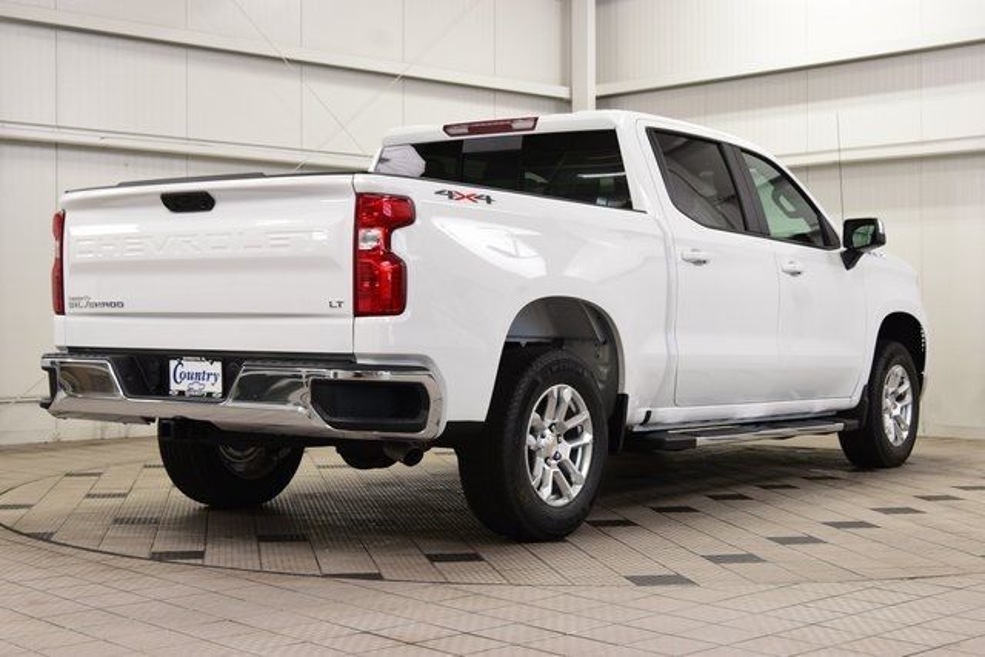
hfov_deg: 36.9
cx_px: 492
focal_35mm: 54
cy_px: 328
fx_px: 1478
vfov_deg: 25.1
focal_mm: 36
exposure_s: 1/30
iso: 640
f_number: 7.1
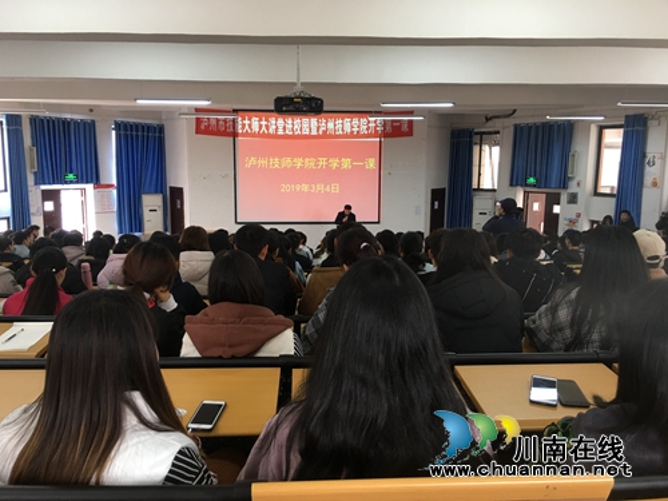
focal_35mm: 29
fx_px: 560
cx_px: 334
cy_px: 250
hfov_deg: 61.7
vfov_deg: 48.2
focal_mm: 4.15
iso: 50
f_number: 2.2
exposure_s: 1/17
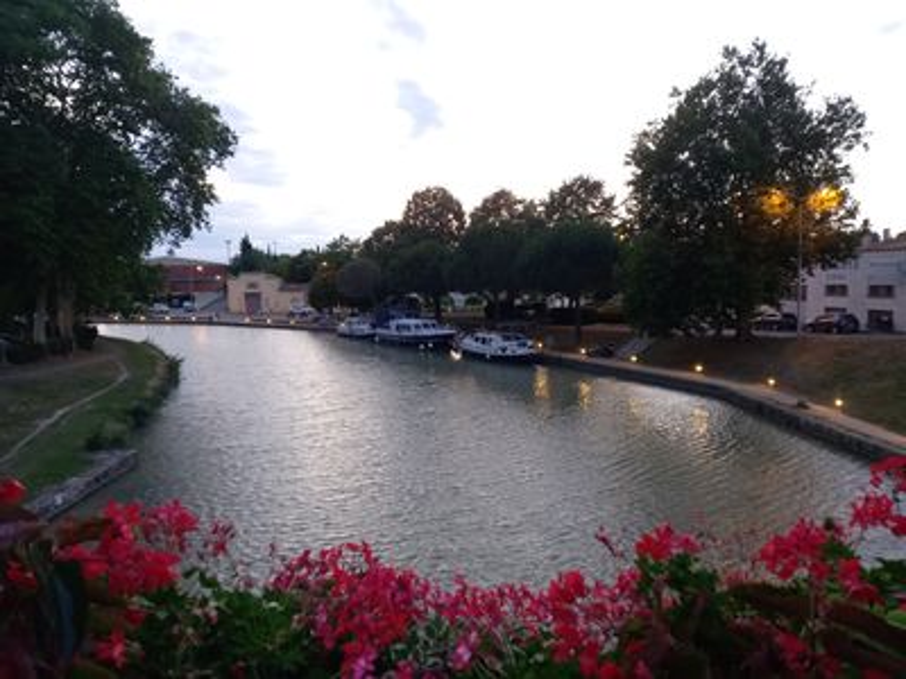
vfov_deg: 54.9
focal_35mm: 25
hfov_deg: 69.4
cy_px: 340
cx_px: 453
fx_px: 654
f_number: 2
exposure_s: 1/33.3
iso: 200
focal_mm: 4.6
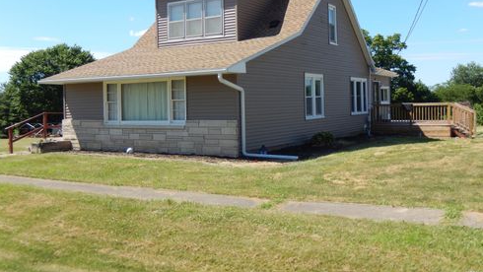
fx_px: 512
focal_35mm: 40
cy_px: 95
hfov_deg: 50.5
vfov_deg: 29.6
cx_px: 243
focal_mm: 6.5
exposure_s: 1/640
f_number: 4
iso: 125
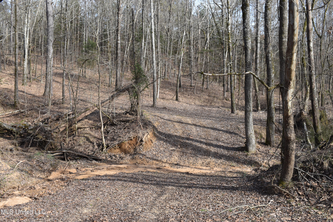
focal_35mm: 40
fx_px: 375
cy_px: 111
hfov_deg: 47.9
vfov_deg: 33.0
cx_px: 166
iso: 100
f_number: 8
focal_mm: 27
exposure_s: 1/100
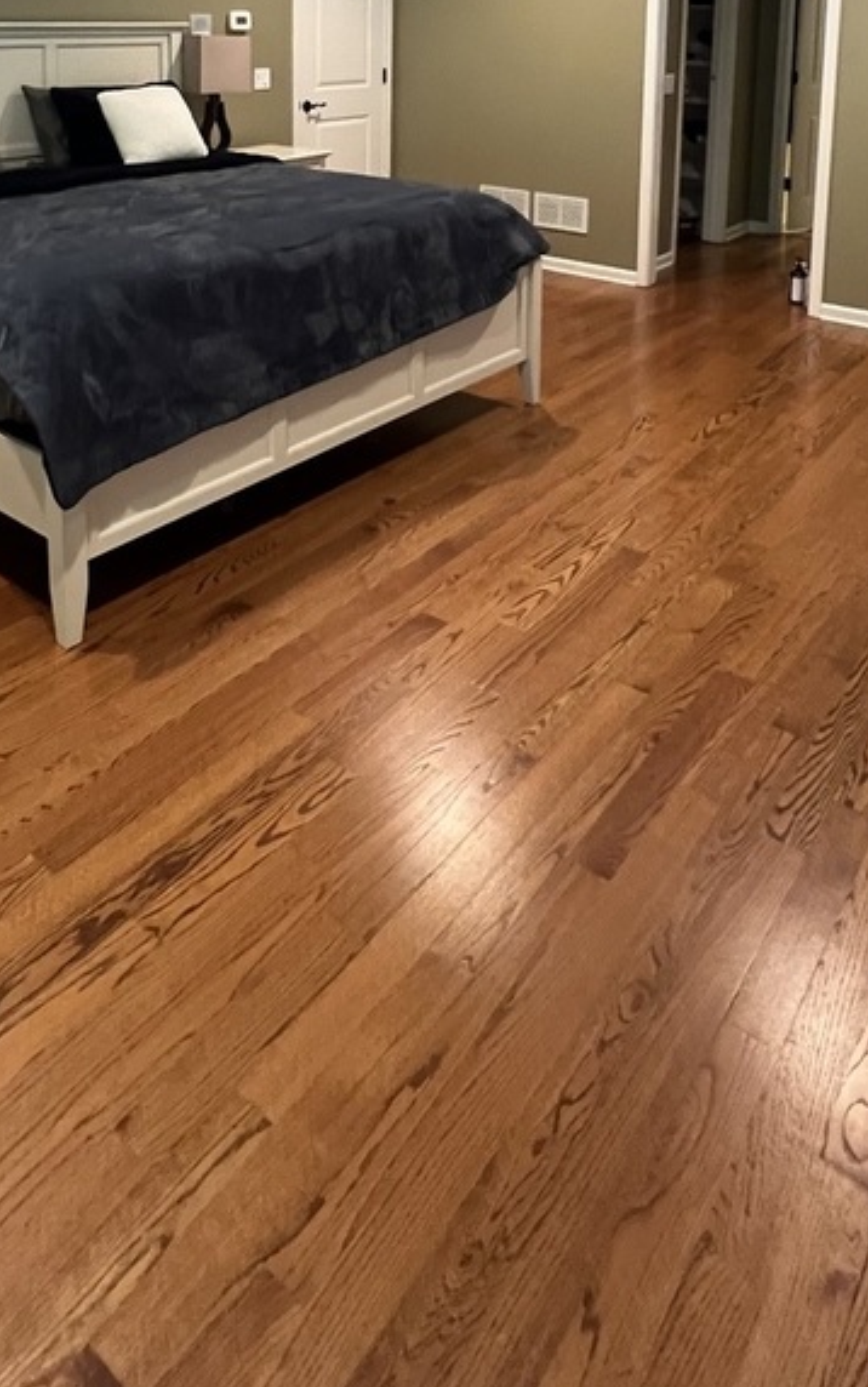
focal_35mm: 26
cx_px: 412
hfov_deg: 47.6
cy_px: 153
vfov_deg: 60.3
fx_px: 983
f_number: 1.8
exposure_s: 1/60
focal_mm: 1.57
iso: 800
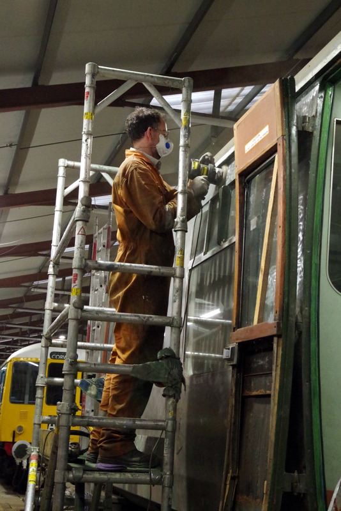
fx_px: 767
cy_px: 256
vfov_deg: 36.9
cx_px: 170
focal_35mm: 54
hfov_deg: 25.1
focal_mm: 36
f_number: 8
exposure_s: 1/200
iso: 5000
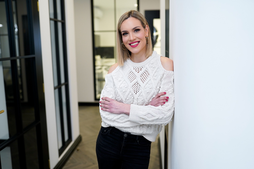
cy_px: 84
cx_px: 127
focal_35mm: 35
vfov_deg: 37.9
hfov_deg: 54.4
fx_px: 247
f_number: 1.8
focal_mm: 35
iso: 500
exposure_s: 1/250
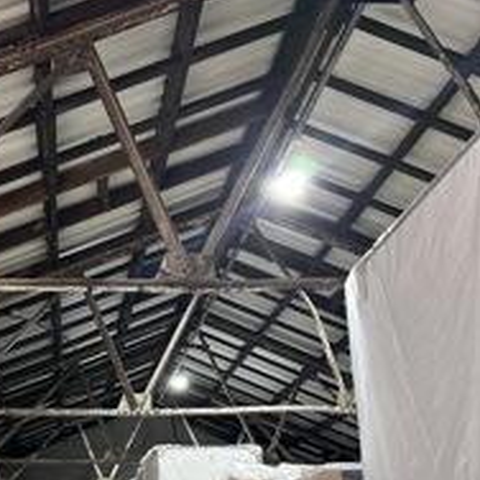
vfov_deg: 31.9
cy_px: 483
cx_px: 102
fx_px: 769
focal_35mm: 49
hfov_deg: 33.7
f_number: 1.5
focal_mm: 5.7
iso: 160
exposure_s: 1/60
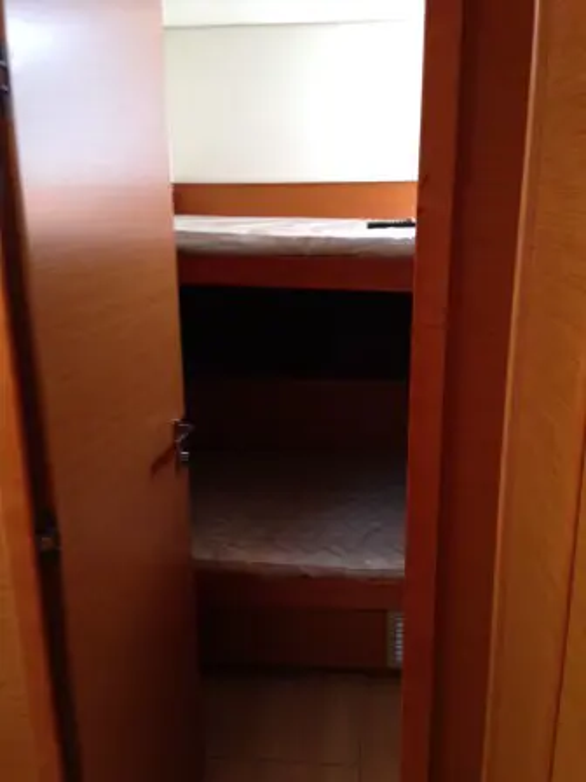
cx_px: 293
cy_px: 391
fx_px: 745
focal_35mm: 33
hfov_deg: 42.9
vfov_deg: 55.4
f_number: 2.4
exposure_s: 1/20
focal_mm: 4.12
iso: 125
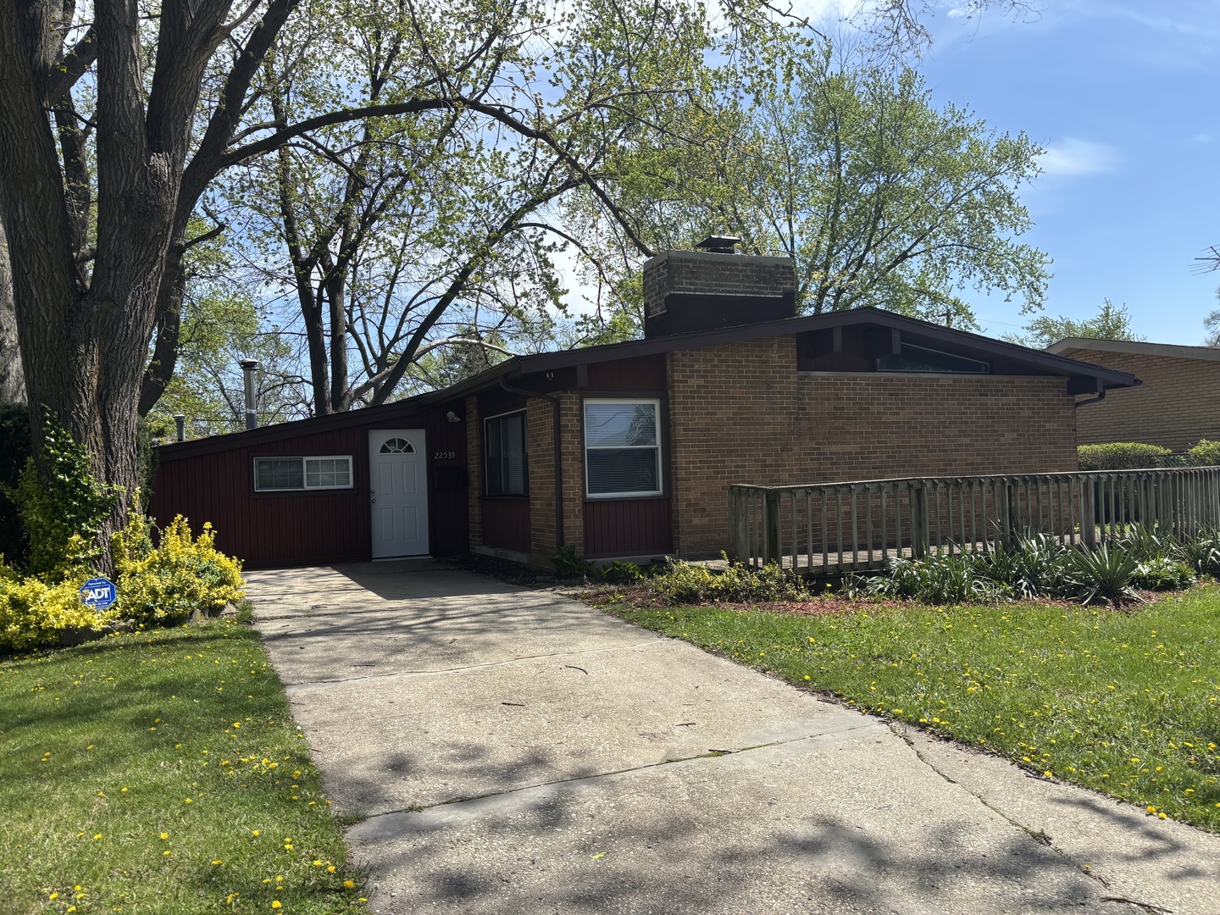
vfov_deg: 53.1
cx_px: 610
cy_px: 458
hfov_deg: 67.3
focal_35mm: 26
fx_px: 916
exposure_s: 1/2513
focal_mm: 5.96
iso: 50
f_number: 1.6
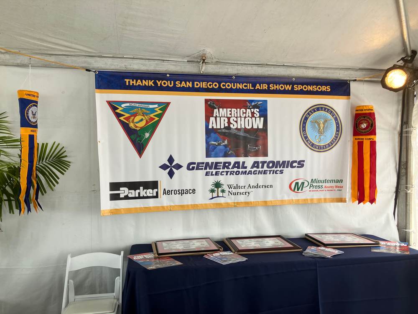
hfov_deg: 63.4
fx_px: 338
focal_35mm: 28
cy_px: 157
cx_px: 209
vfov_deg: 49.7
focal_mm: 3.99
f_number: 1.8
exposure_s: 1/120
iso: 25
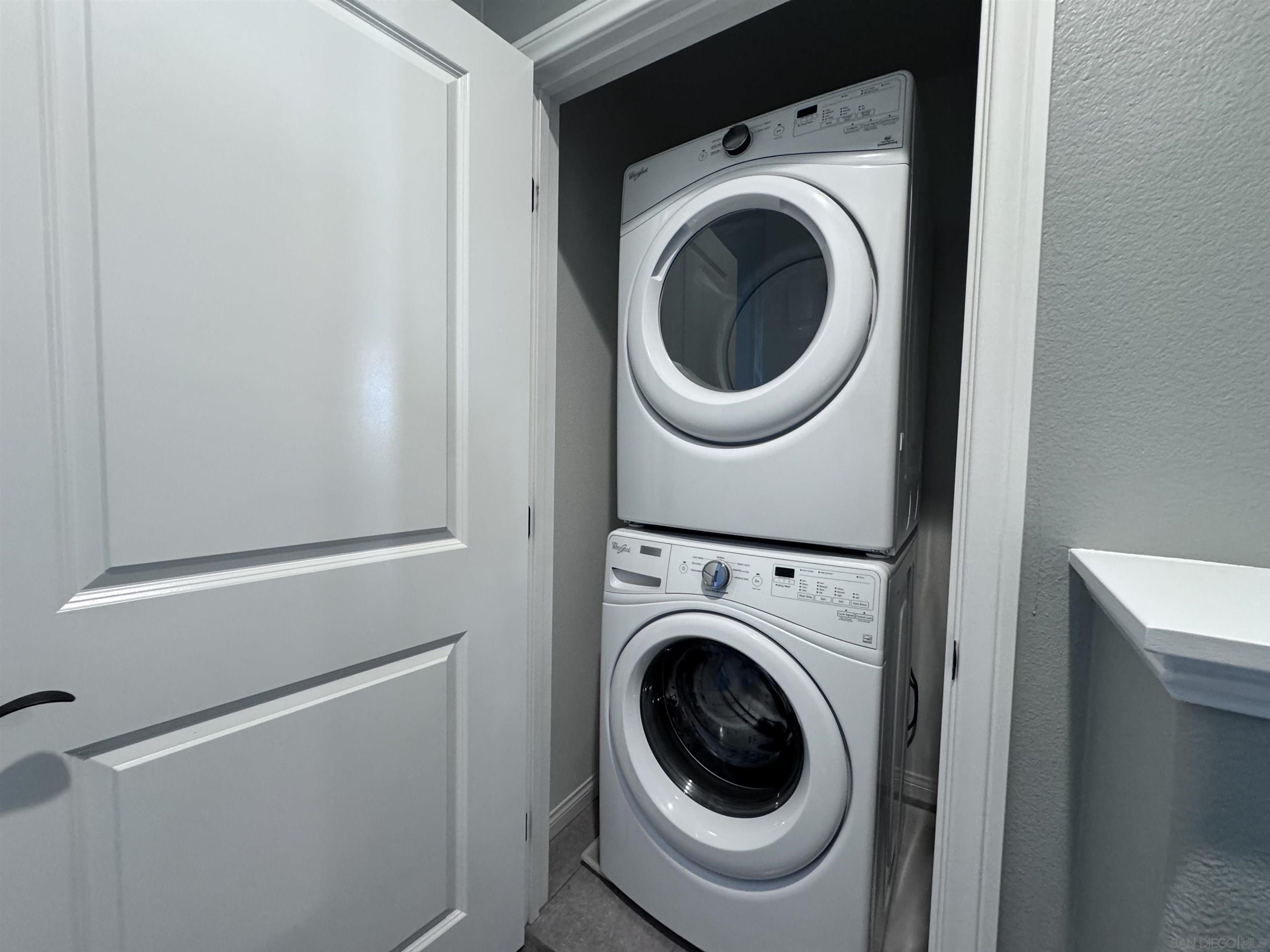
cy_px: 476
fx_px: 514
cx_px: 635
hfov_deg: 102.1
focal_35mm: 14
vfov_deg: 85.7
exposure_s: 1/60
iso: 320
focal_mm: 2.22
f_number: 2.2
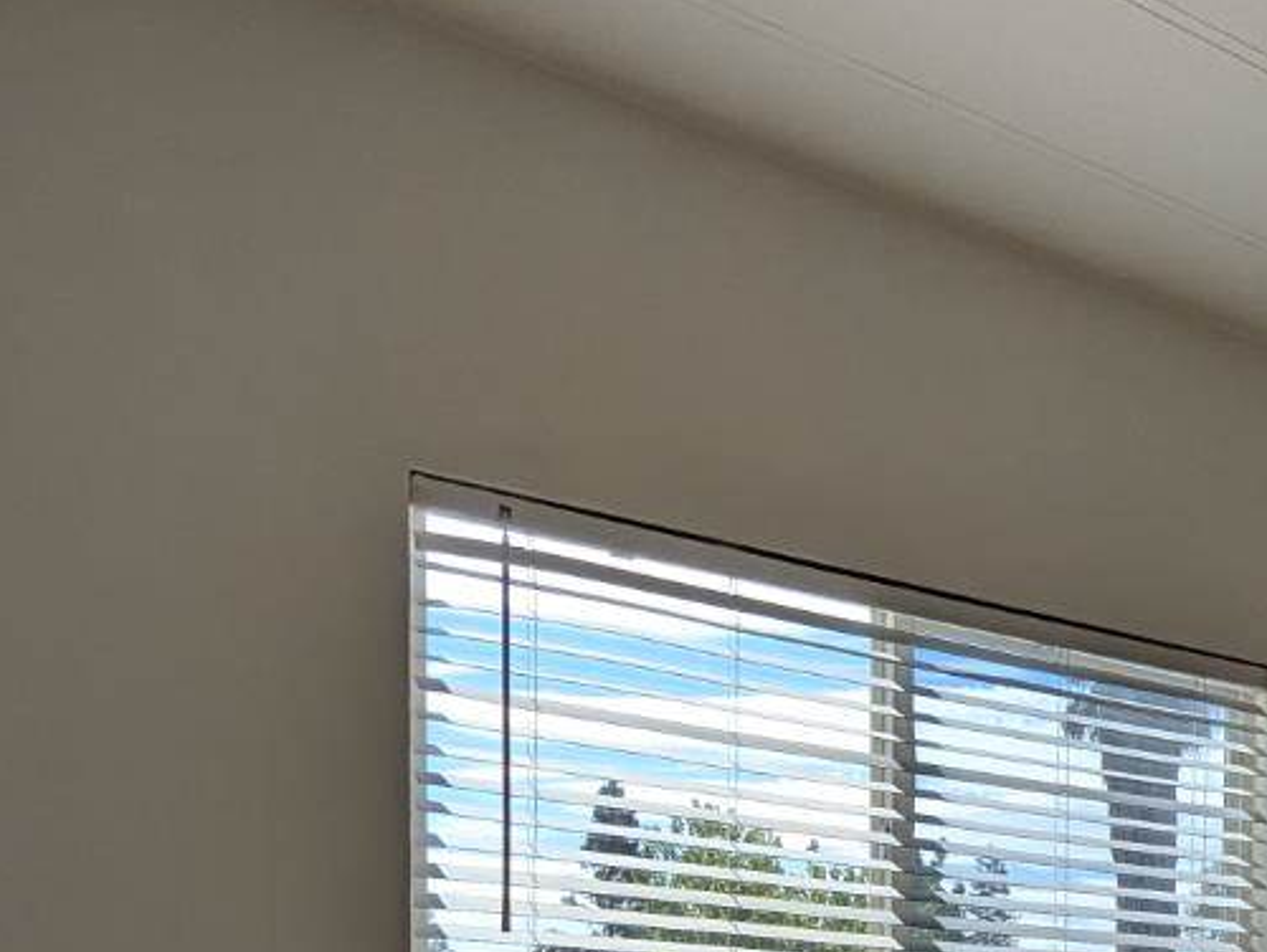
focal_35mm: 39
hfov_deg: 39.8
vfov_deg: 30.9
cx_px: 1366
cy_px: 1156
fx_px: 1429
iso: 47
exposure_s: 1/958
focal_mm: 1.95
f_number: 2.2
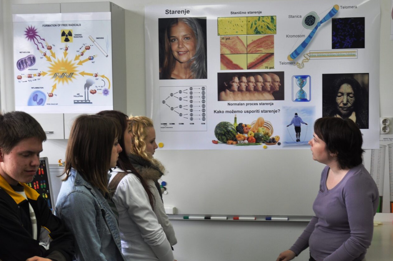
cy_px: 135
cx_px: 194
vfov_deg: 20.9
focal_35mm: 65
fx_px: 709
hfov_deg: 31.0
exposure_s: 1/100
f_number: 5
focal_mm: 34
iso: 400
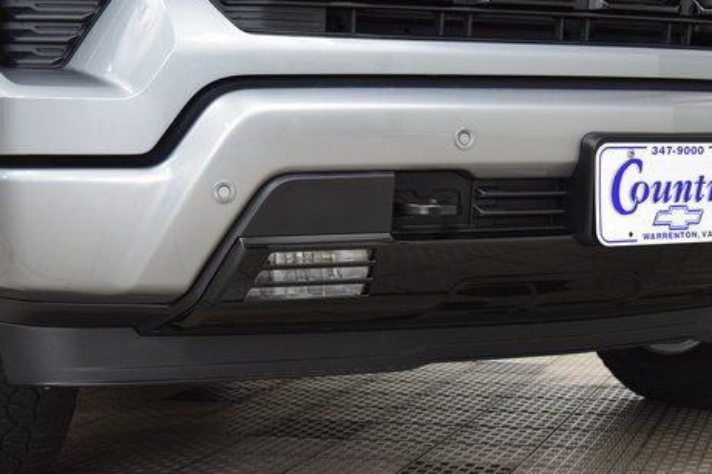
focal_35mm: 75
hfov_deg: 26.9
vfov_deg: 18.2
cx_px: 468
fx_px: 1483
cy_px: 201
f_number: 4.5
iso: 1600
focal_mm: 36
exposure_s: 1/60
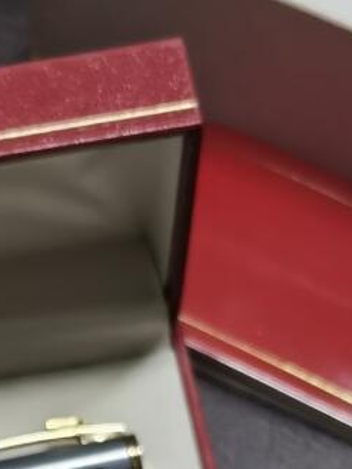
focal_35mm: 148
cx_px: 56
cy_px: 782
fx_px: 2007
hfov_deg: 10.0
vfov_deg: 12.4
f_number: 1.9
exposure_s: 1/100
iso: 320
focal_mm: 6.67
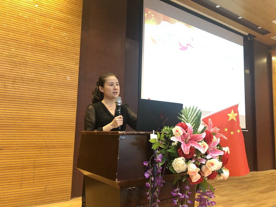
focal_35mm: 28
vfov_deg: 49.7
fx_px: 223
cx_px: 138
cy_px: 104
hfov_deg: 63.4
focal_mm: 4
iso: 100
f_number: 1.8
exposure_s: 1/17
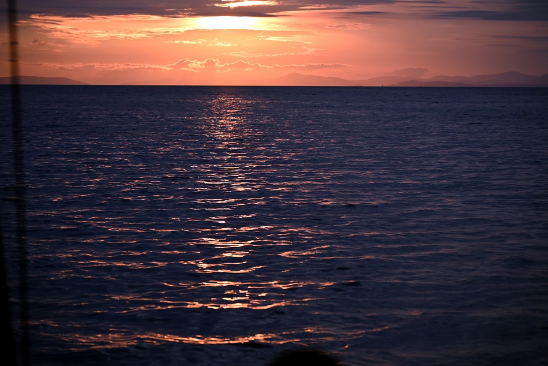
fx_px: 1766
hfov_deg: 17.6
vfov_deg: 11.8
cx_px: 274
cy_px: 183
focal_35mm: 116
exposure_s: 1/500
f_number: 4.8
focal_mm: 116
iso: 200
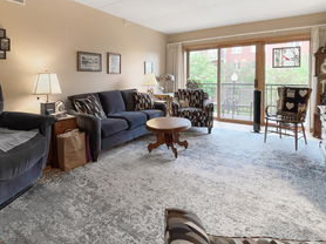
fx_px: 188
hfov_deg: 81.6
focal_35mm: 20
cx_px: 147
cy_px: 83
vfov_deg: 64.4
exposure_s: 1/60
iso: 250
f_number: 2.4
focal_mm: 1.54
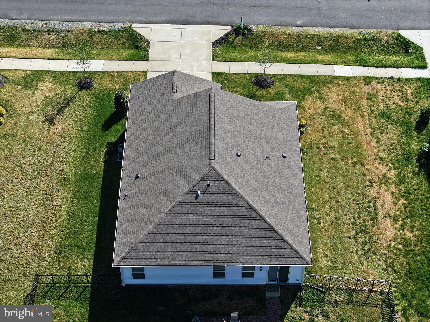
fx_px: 870
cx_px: 215
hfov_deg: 27.8
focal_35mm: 70
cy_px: 161
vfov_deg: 21.0
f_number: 2.8
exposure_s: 1/800
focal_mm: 19.35
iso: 110
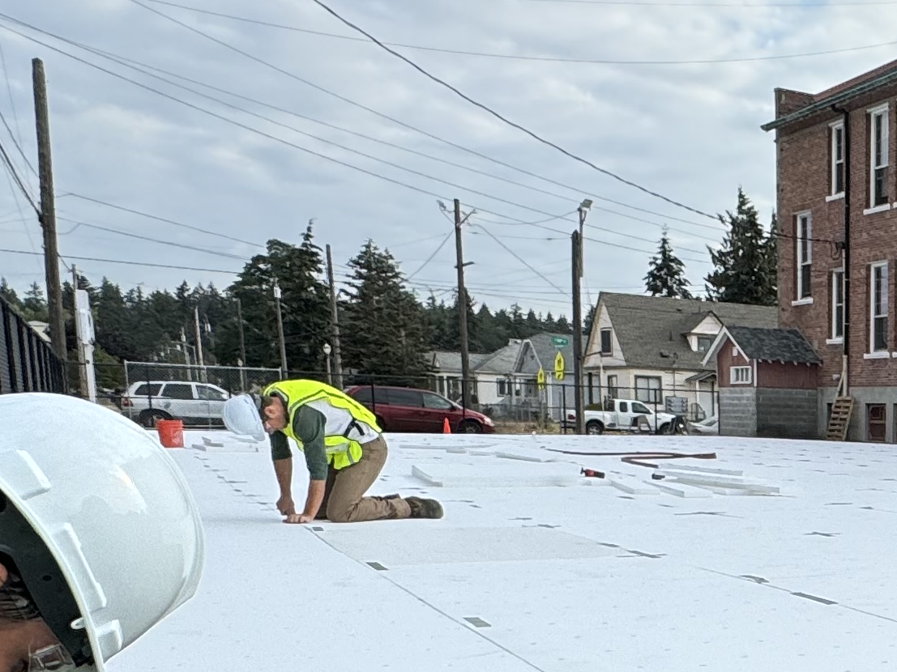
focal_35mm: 51
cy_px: 663
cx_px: 1117
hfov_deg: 30.8
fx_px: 1321
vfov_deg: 27.1
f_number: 2.2
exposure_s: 1/1178
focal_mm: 2.22
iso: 50
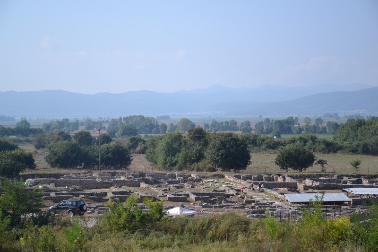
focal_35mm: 93
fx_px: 976
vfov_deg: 14.7
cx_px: 189
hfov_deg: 21.9
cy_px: 126
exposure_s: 1/500
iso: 360
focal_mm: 62
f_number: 5.6
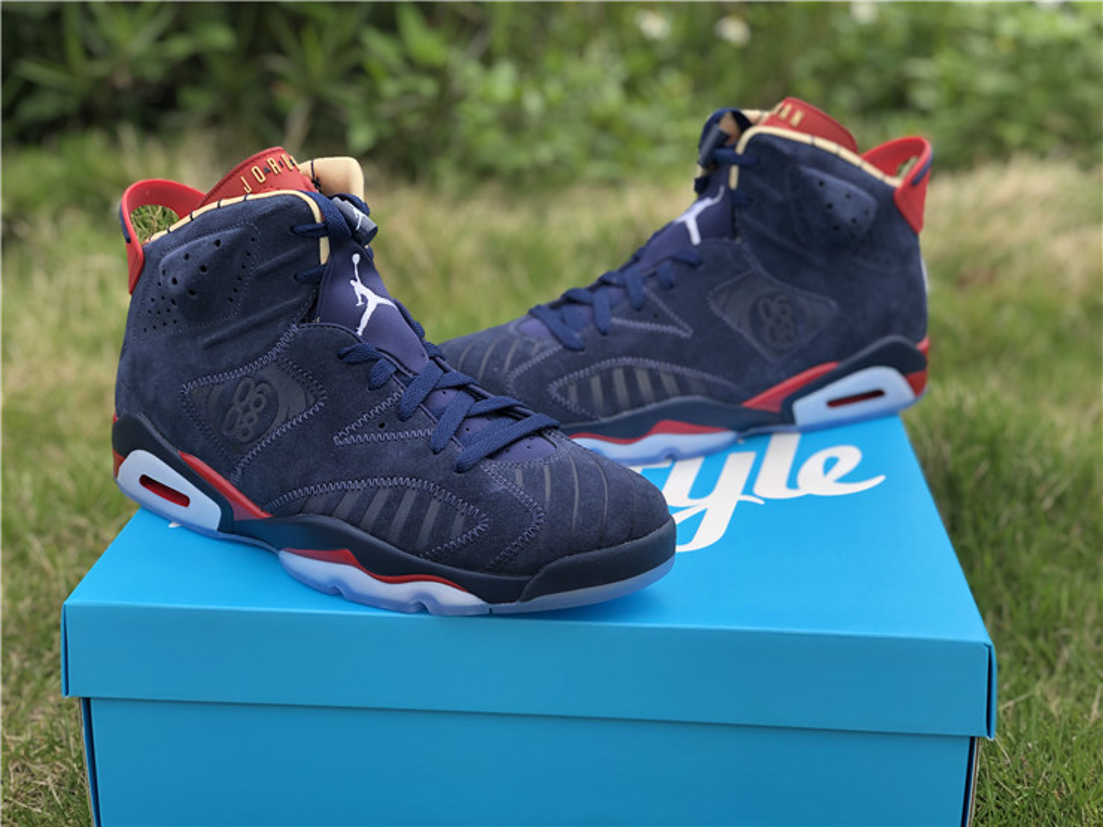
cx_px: 552
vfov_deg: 28.0
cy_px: 414
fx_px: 1657
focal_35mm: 52
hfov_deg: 36.8
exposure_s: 1/470
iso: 16
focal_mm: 6
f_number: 2.4
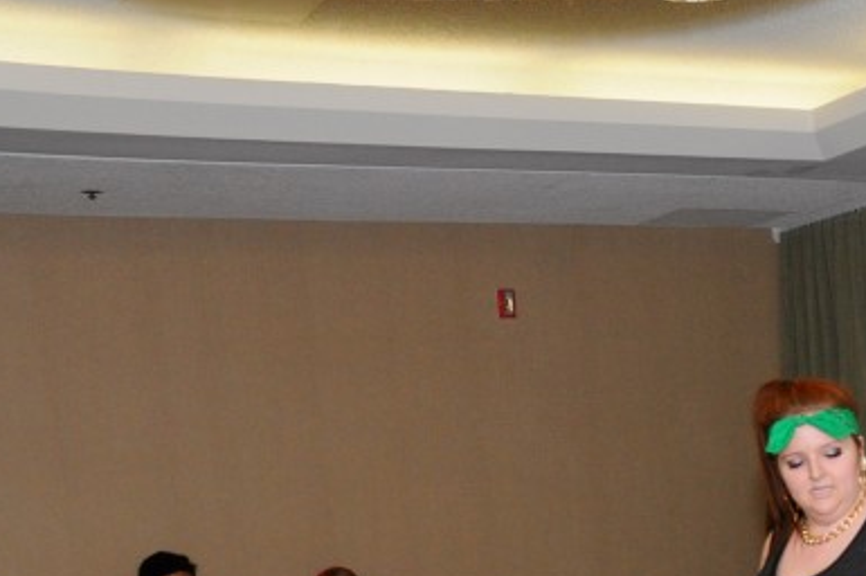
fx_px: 1947
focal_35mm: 81
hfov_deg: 21.9
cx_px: 1201
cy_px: 821
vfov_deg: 15.7
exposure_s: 1/125
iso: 800
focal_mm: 18
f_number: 8
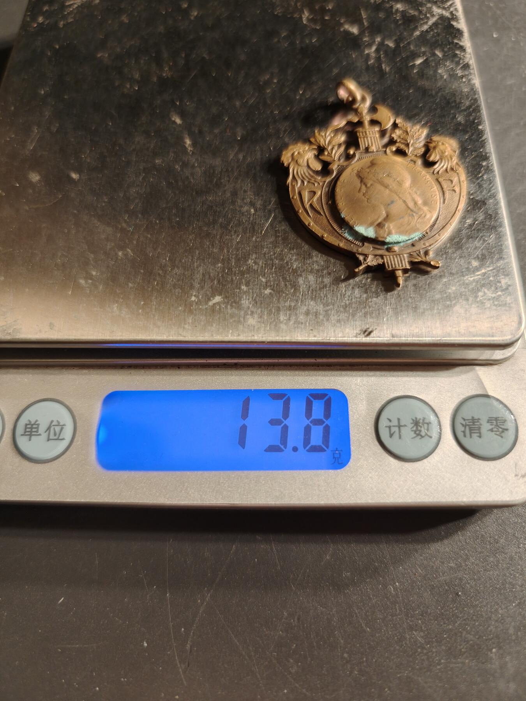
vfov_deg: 73.9
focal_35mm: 23
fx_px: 466
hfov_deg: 58.9
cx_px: 263
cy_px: 350
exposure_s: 1/141
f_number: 1.6
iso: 250
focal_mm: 6.06
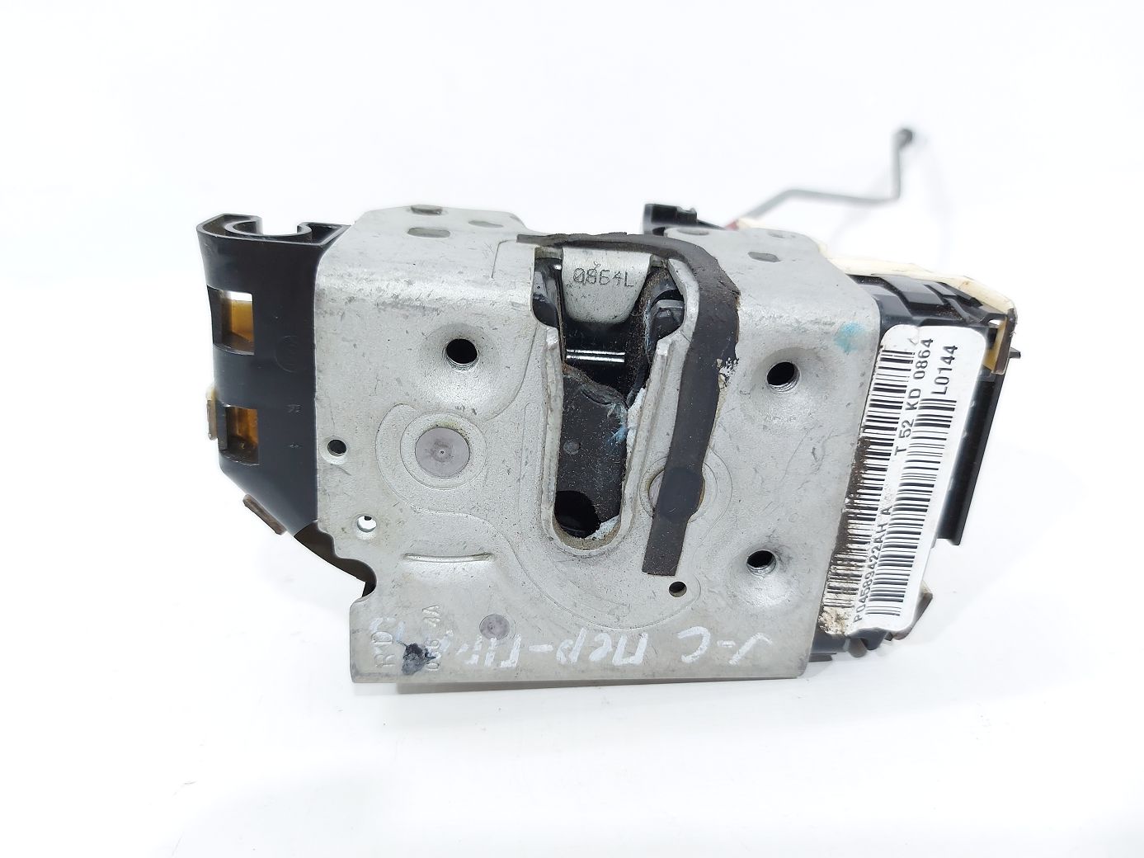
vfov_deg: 56.8
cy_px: 429
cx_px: 572
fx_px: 793
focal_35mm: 24
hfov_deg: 71.6
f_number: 1.8
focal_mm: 5.23
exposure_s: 1/50
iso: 100
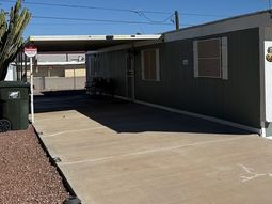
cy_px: 65
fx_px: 369
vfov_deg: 30.6
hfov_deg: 38.6
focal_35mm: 47
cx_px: 225
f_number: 1.78
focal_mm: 6.76
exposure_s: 1/8130
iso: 80
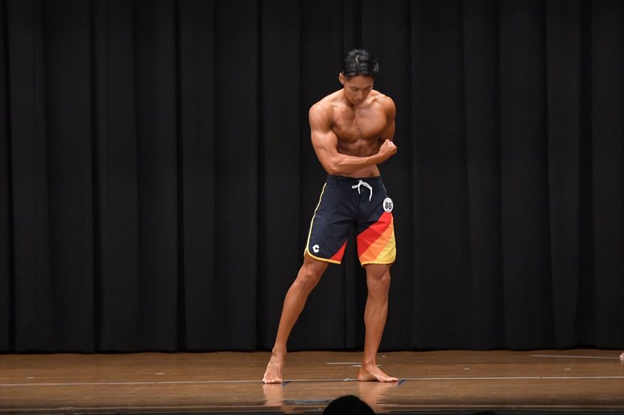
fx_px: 3760
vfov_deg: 6.3
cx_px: 312
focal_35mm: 217
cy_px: 208
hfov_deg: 9.5
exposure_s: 1/400
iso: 6400
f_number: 5.6
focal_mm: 145
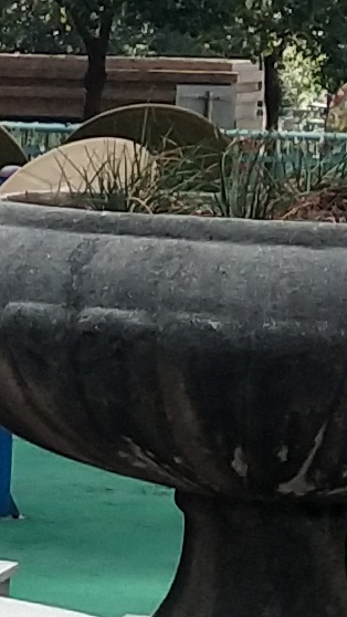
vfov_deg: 8.5
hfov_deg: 4.8
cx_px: -302
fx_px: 4121
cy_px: 615
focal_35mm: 252
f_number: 2.2
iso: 50
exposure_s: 1/354
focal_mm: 3.69
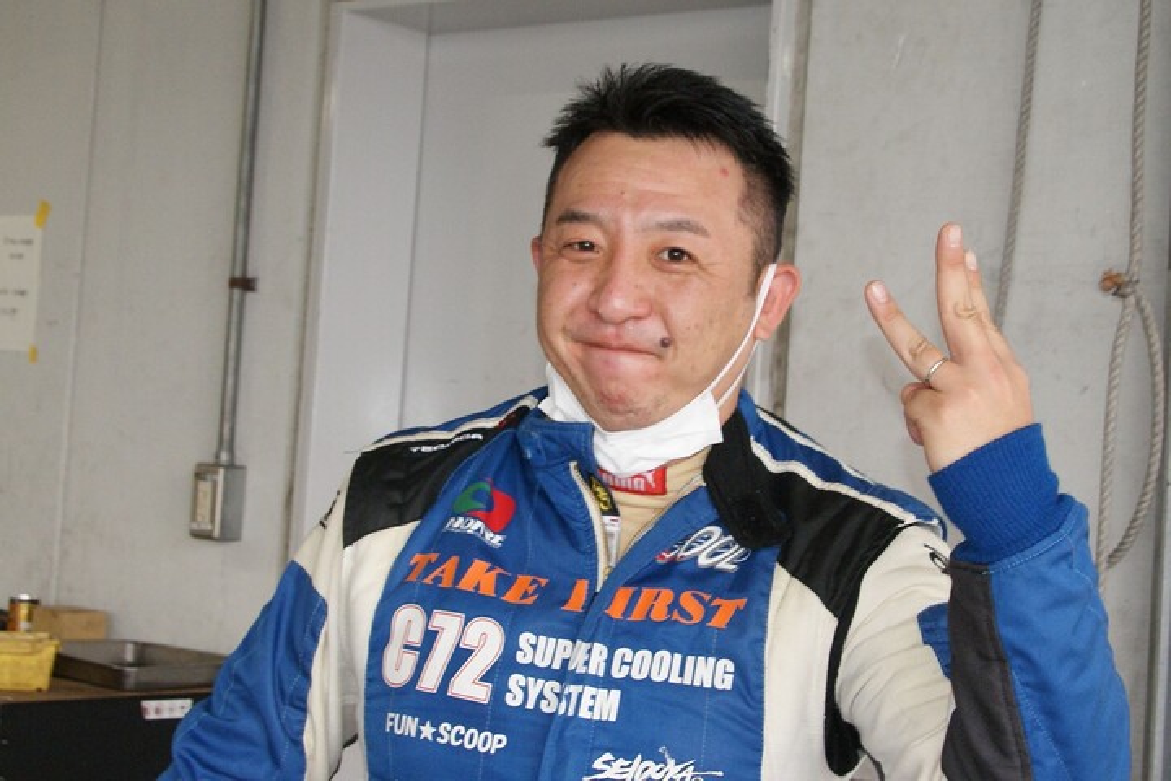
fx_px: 1171
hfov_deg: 53.1
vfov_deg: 36.9
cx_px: 586
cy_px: 390
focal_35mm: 36
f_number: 5.6
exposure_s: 1/60
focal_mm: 24
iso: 400
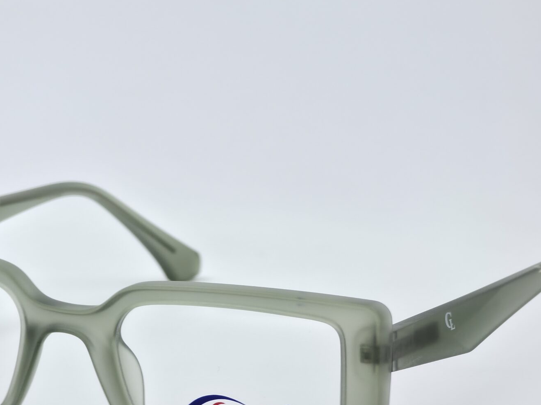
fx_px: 3485
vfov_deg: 6.7
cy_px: 227
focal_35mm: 223
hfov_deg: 8.9
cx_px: 200
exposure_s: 1/180
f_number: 3.4
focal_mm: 18.6
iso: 32
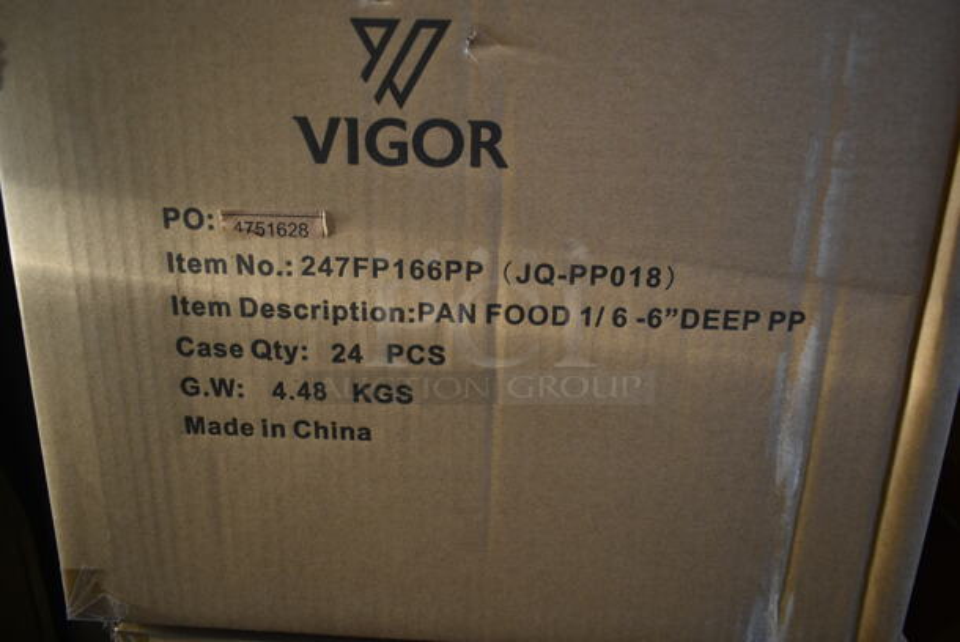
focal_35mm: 27
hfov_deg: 67.3
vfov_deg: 48.0
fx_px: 721
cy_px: 321
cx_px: 480
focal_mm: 18
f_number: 3.5
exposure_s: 1/30
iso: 110
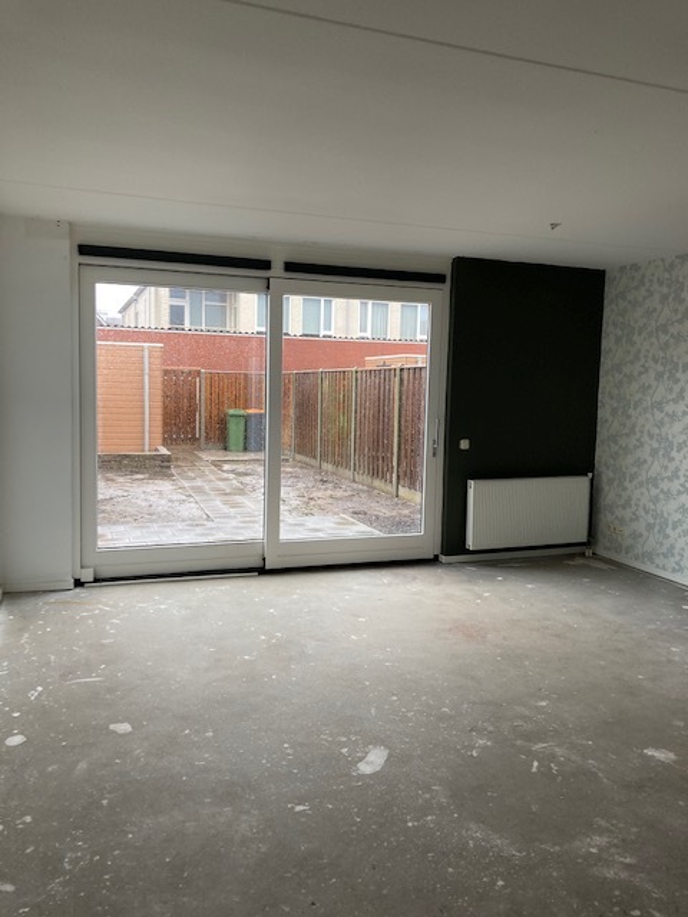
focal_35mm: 28
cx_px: 344
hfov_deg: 49.7
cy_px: 458
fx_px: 742
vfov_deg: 63.4
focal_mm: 3.99
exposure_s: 1/60
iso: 125
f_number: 1.8
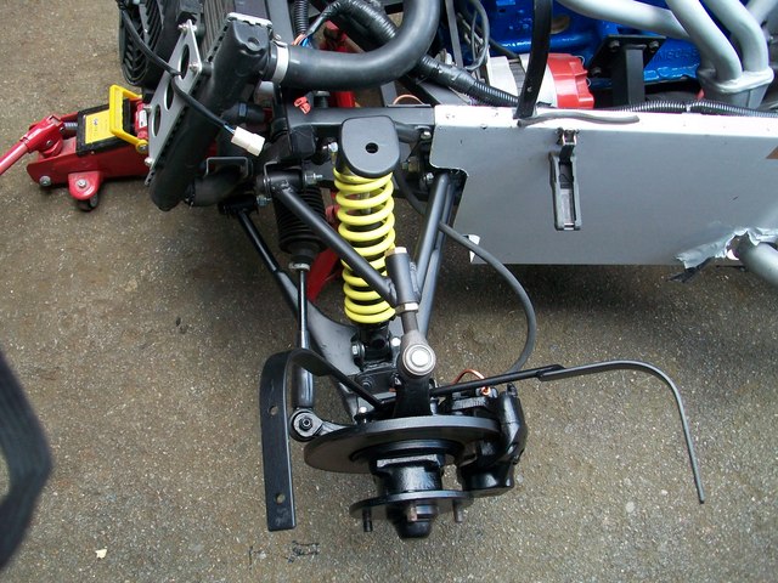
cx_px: 389
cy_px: 292
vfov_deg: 41.8
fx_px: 764
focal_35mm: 34
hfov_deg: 54.0
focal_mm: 5.7
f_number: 2.8
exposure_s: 1/80
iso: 80
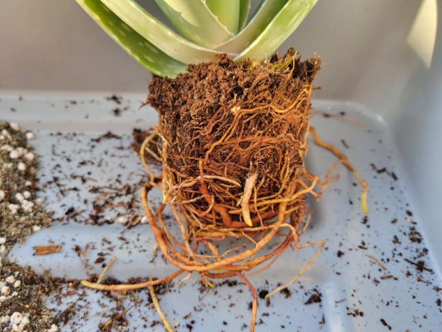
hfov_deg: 67.3
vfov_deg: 53.1
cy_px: 166
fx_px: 332
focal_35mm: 26
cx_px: 221
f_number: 1.8
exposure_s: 1/120
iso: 40
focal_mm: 5.4
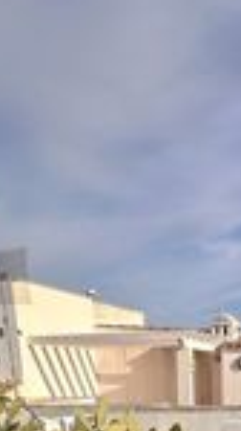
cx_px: 215
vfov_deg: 28.5
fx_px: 616
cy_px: 609
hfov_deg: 21.7
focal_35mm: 54
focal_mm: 2.22
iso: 50
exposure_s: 1/2053
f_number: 2.2
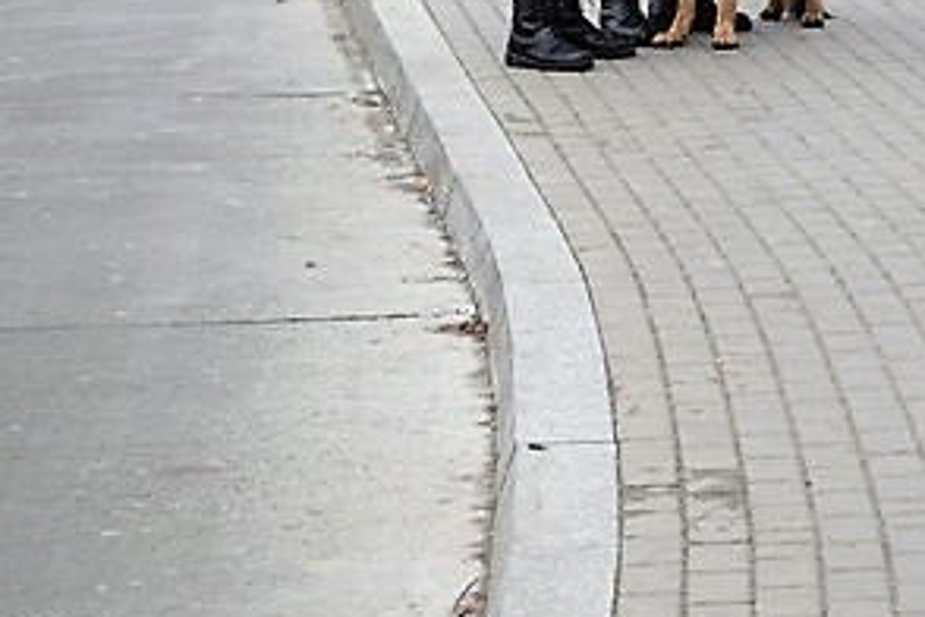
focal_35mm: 199
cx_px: 1054
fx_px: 5113
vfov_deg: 6.9
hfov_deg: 10.2
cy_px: -63
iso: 220
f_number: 8
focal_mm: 52
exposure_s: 1/250
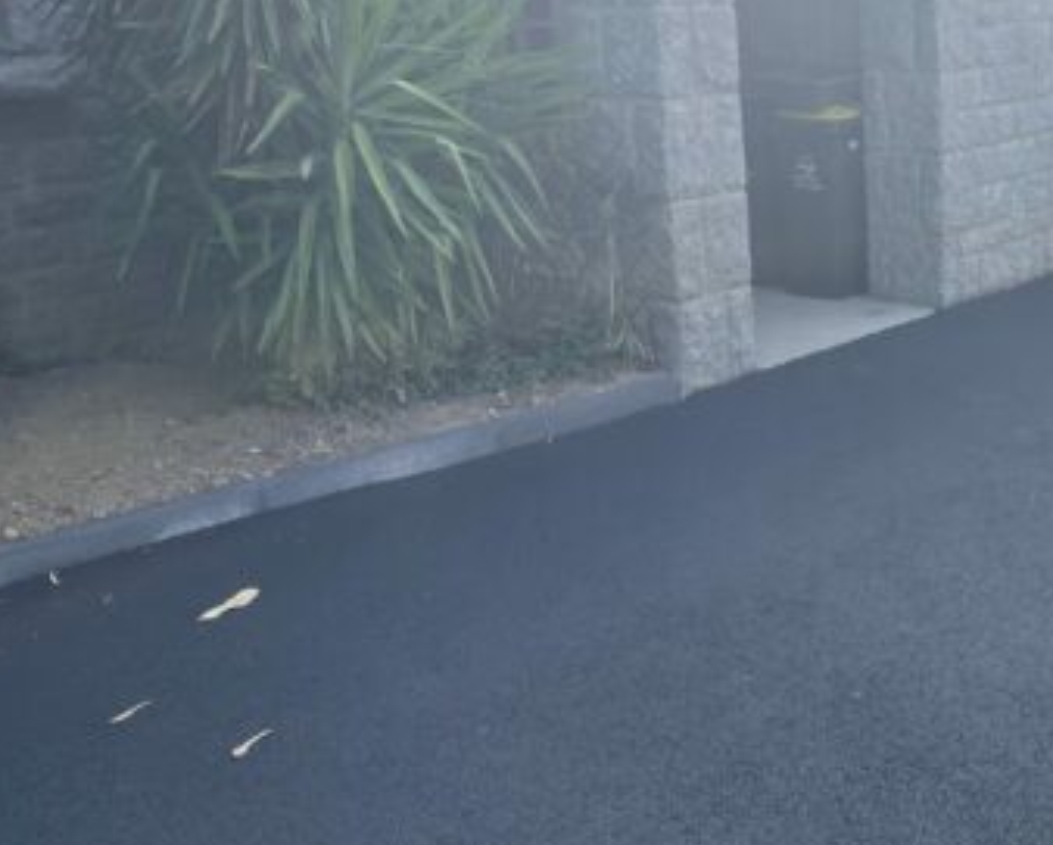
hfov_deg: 33.1
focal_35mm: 52
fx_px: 1622
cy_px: 455
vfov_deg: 29.2
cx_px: 1042
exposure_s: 1/1052
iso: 32
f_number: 1.6
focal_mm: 4.2
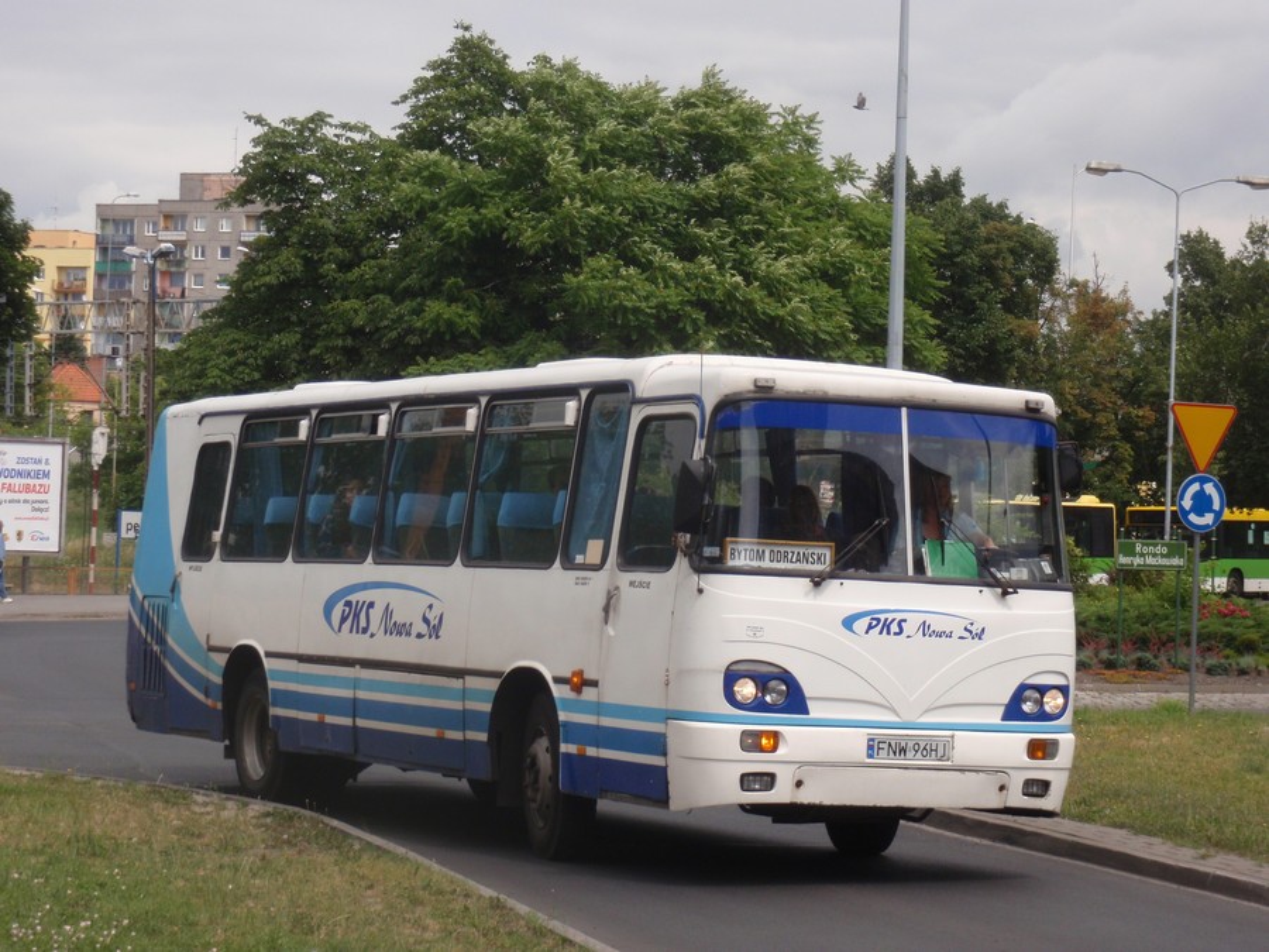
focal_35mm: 100
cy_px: 476
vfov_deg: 14.8
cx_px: 634
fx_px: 3666
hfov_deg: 19.6
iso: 100
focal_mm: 17.88
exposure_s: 1/500
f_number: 5.3
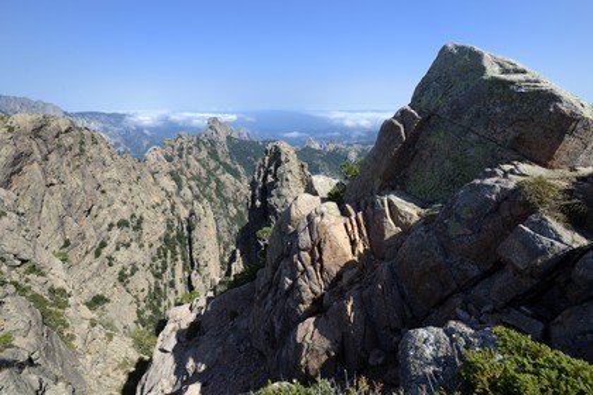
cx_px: 296
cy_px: 198
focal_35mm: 15
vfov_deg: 77.3
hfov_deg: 100.4
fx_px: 247
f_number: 11
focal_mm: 15
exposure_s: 1/250
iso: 200
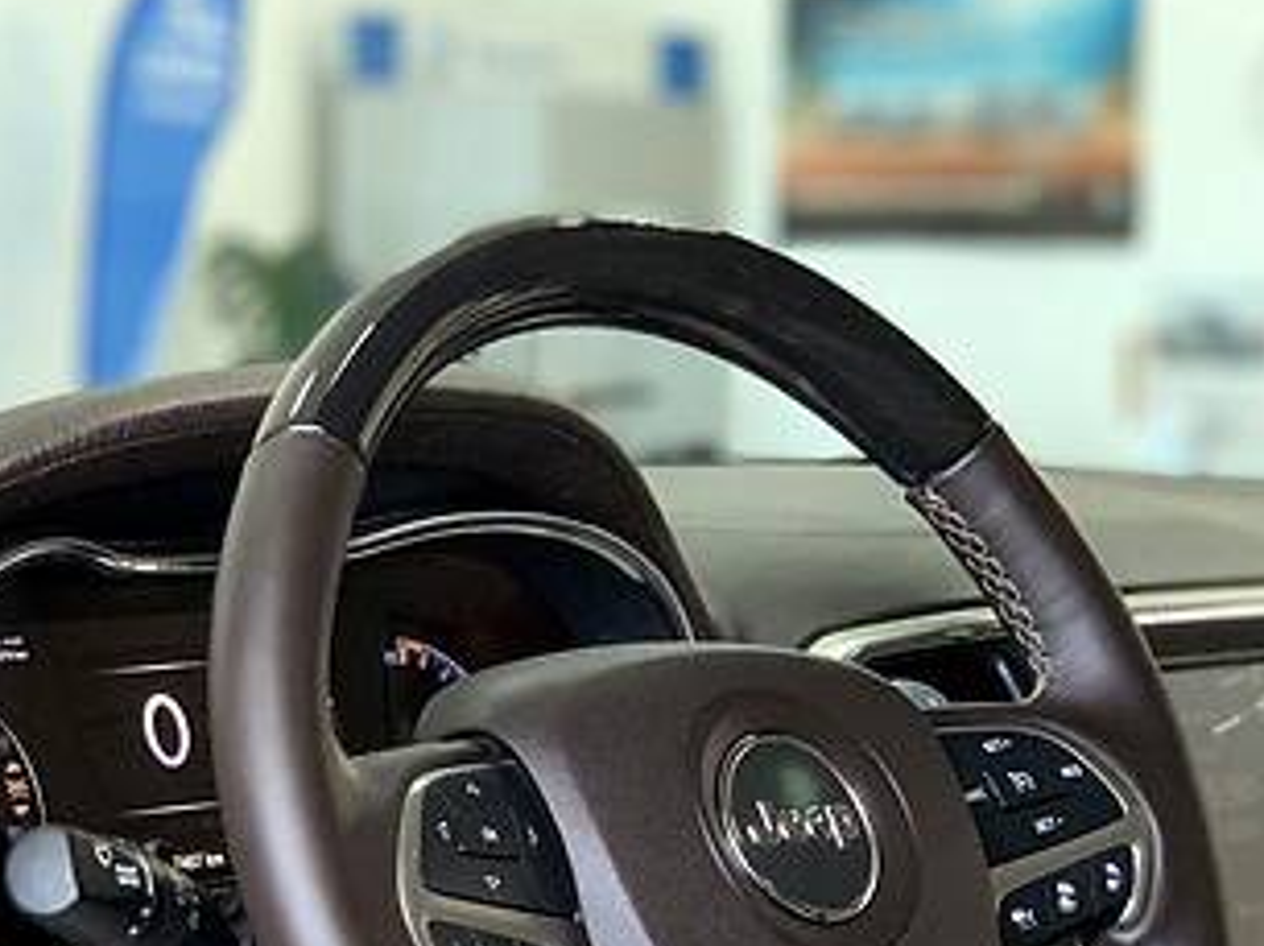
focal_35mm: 136
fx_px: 4962
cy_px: 686
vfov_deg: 10.9
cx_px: 512
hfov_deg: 14.5
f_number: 2.4
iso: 320
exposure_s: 1/60
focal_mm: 6
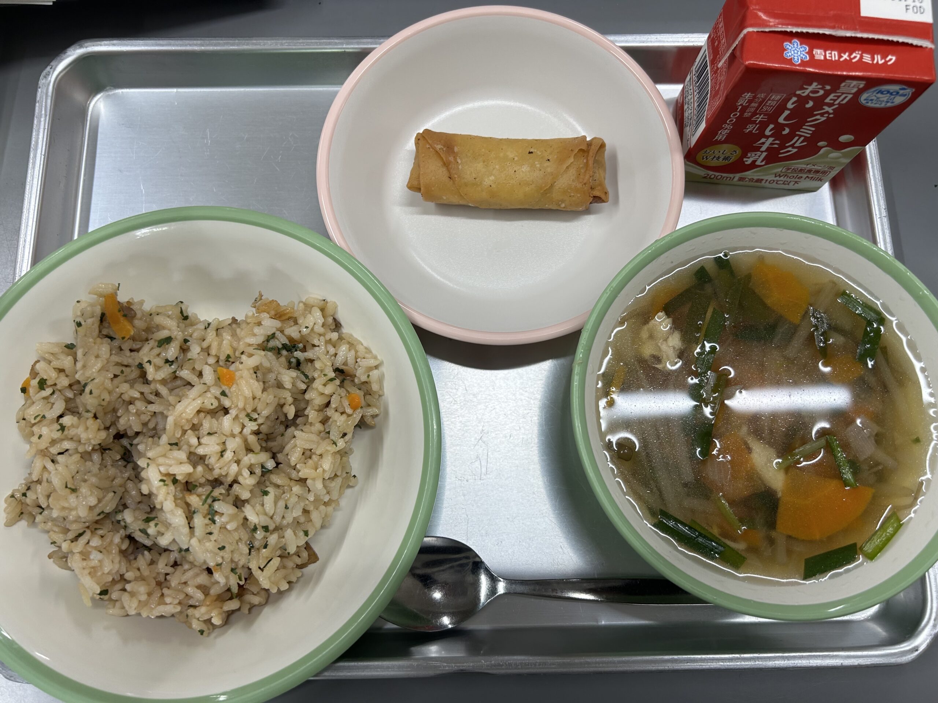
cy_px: 352
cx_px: 469
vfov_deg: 53.1
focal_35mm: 26
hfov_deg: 67.3
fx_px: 705
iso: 40
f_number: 1.5
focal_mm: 5.7
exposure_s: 1/120
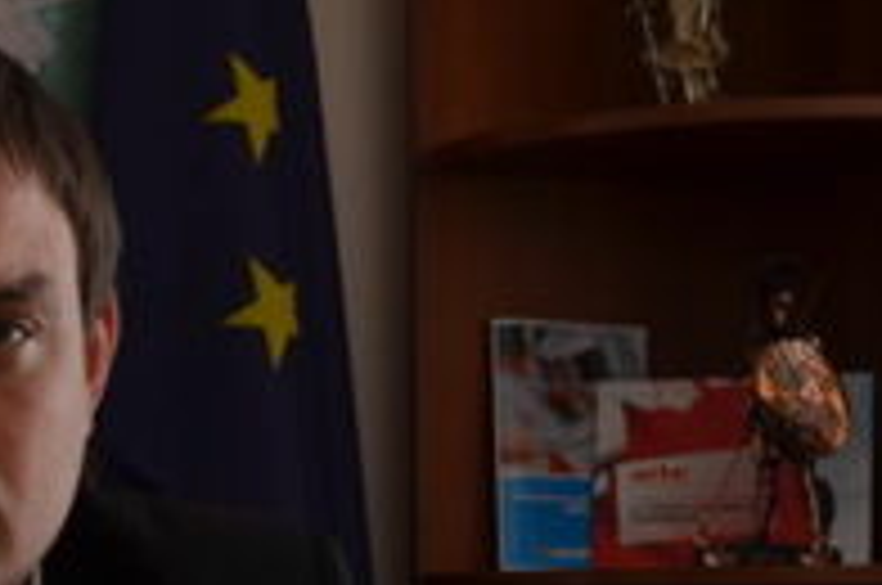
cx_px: 117
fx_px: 2642
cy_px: 662
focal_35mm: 108
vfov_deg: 12.4
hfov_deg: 18.7
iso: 200
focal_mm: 22
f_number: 4
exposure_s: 1/50
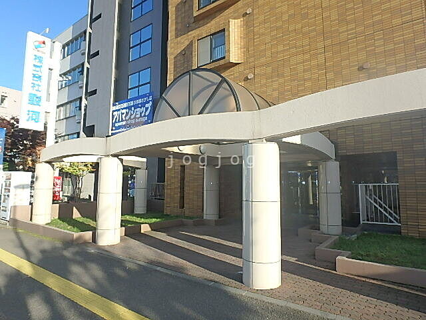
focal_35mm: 21
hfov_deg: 79.0
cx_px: 213
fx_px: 258
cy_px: 160
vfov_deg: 63.4
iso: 125
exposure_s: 1/640
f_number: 3.5
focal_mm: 3.7
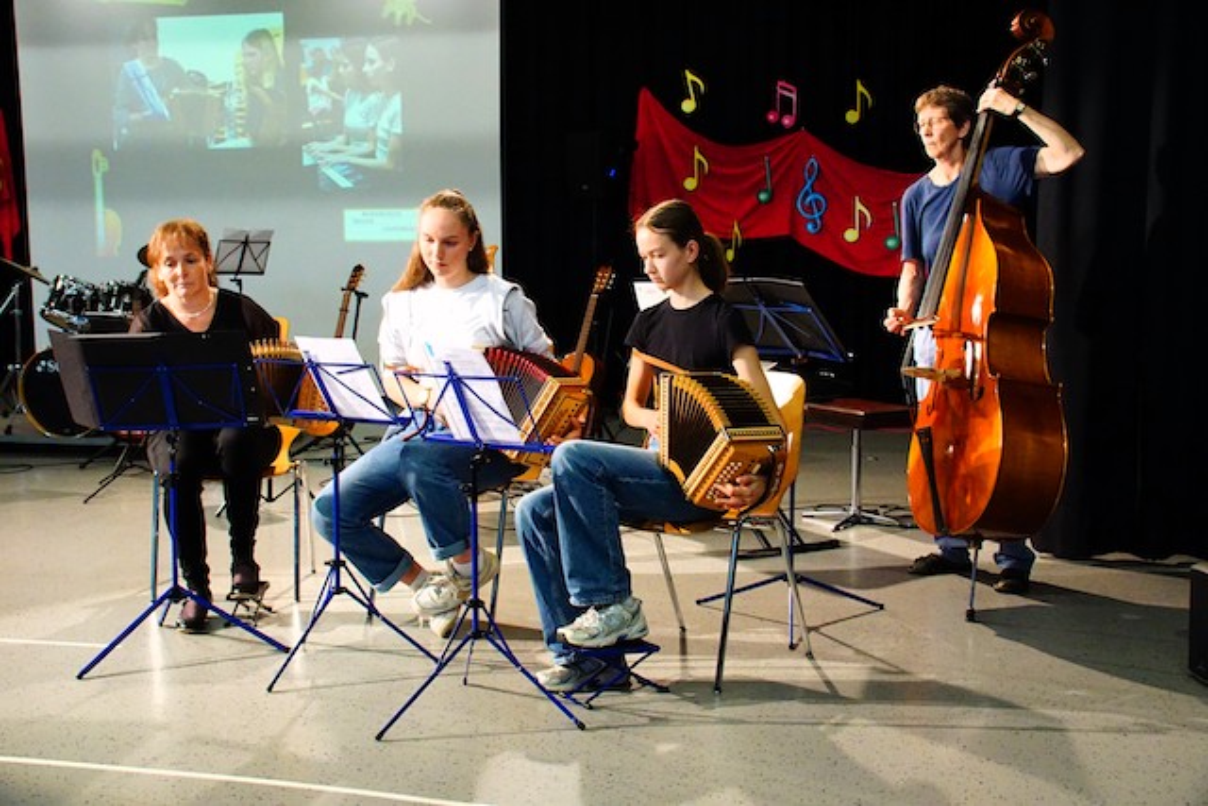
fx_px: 3776
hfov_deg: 18.2
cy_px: 403
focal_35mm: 112
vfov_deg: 12.2
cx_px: 604
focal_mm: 75
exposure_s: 1/50
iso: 3200
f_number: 11
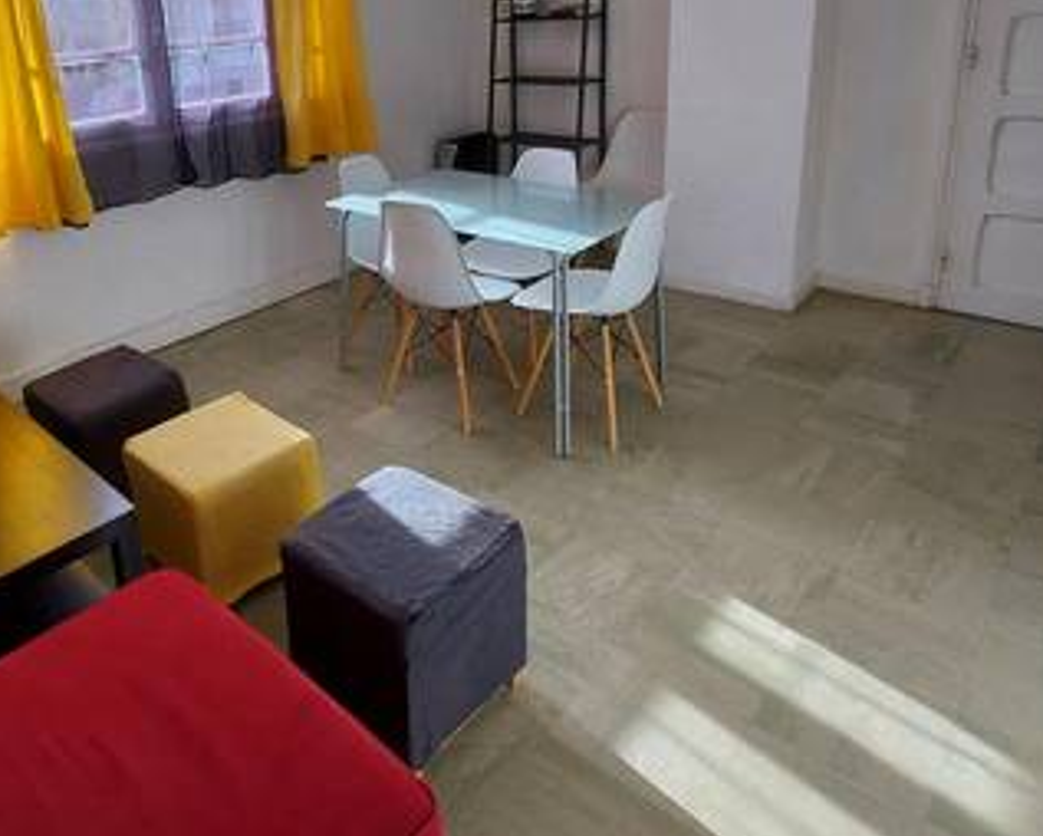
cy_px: 207
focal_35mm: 24
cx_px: 339
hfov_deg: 68.1
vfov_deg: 55.9
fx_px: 741
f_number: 2.2
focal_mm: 1.74
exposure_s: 1/154
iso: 50
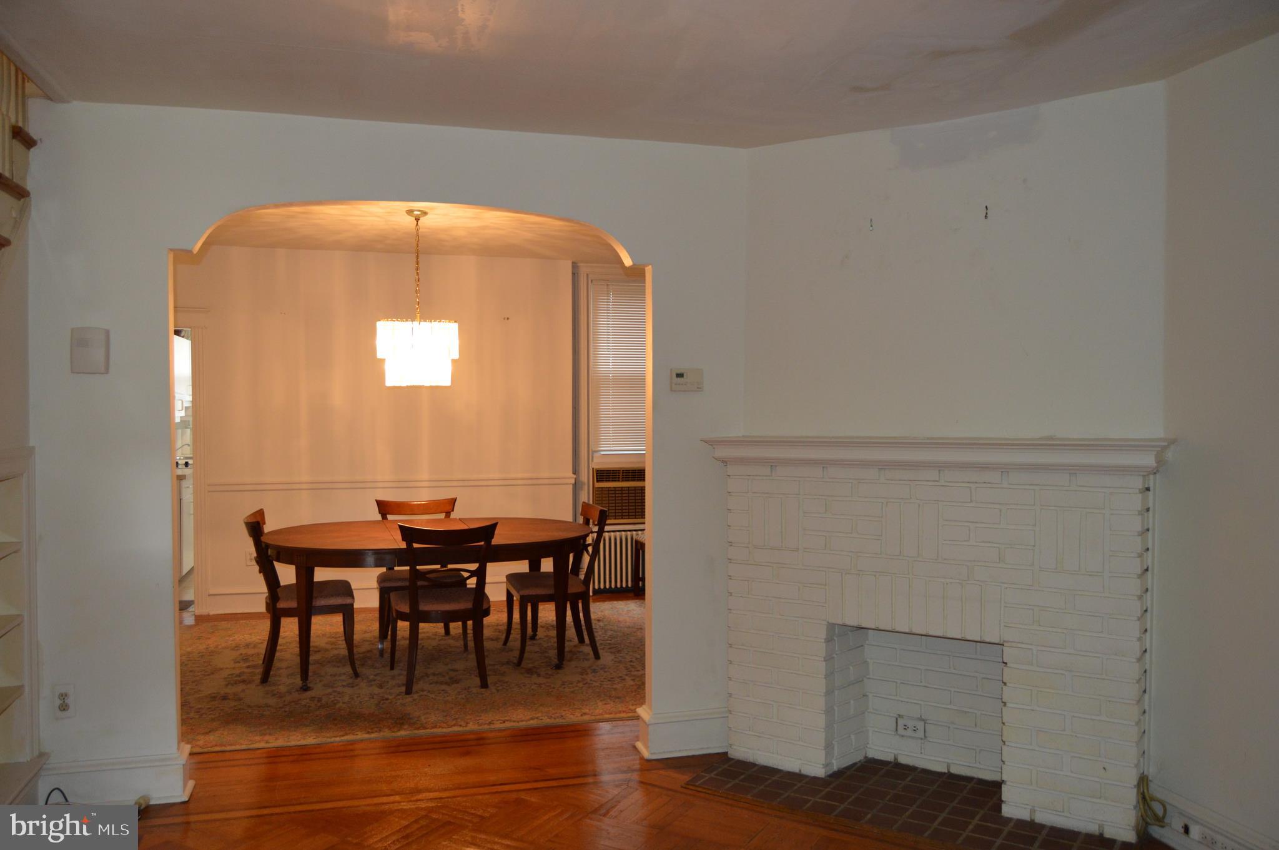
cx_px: 640
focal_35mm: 27
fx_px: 958
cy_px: 425
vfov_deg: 47.8
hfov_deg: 67.4
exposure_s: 1/60
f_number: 3.5
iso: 900
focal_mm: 18
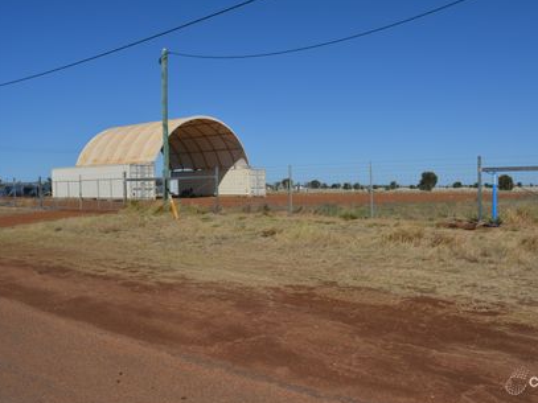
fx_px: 466
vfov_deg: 46.8
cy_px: 202
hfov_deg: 59.8
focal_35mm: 30
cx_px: 301
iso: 100
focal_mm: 18
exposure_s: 1/400
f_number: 10
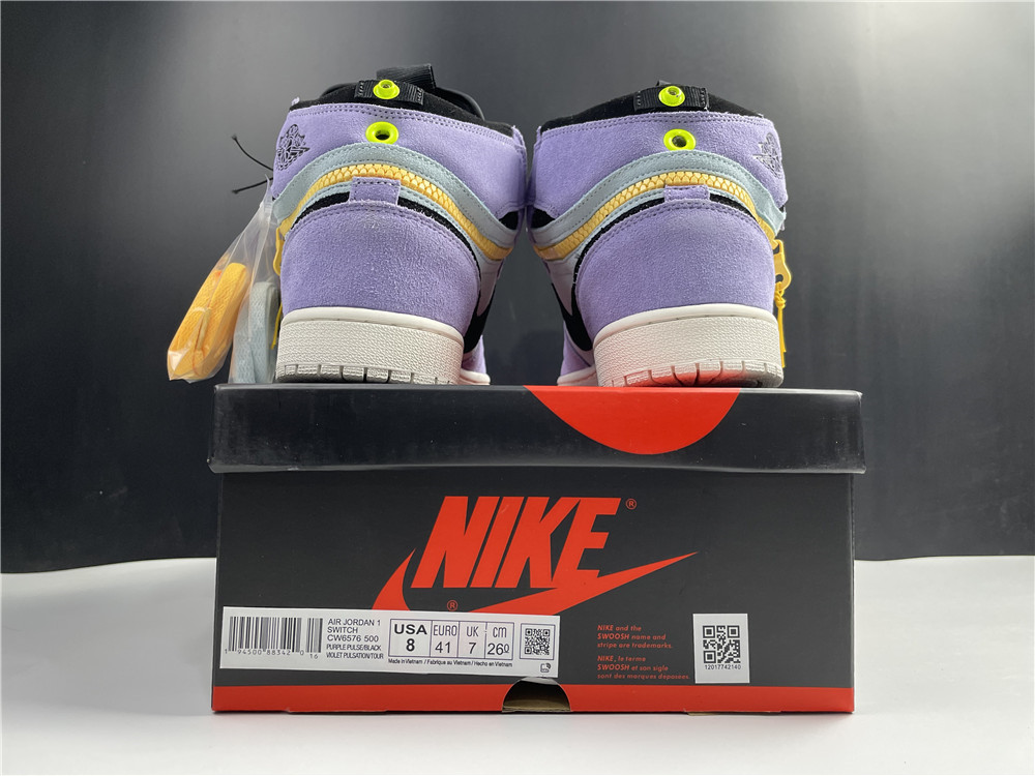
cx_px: 518
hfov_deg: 67.3
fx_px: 777
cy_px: 388
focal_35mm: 26
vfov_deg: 53.1
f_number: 1.6
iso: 125
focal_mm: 4.2
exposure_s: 1/110
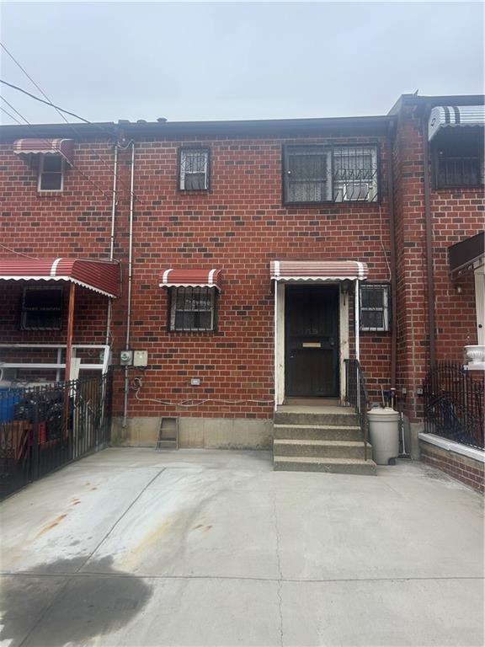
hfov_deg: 53.1
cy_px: 324
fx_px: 486
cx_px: 242
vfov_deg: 67.3
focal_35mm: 26
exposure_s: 1/1295
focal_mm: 5.7
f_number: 1.5
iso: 50
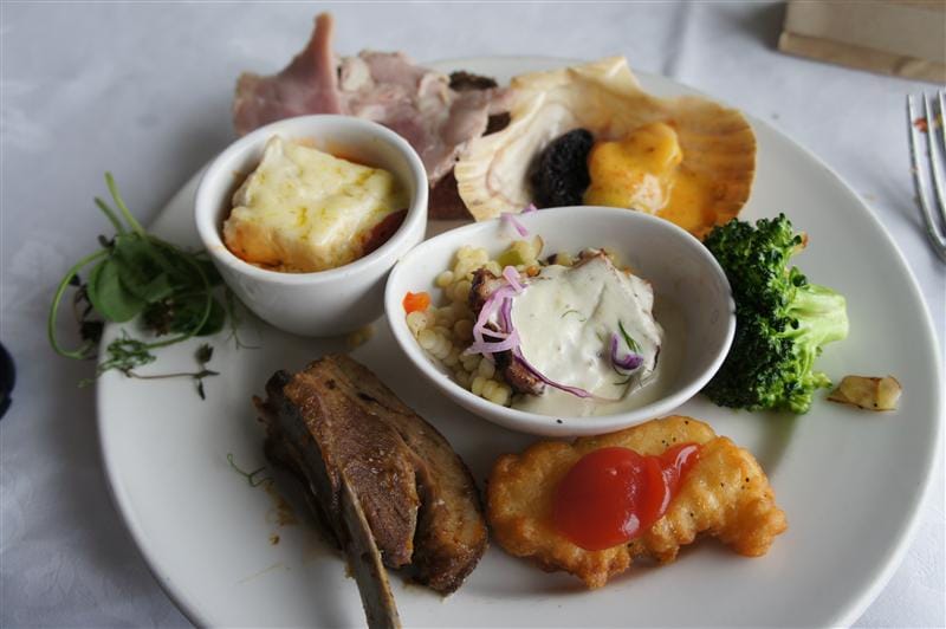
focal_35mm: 33
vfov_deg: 39.9
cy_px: 314
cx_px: 473
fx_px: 866
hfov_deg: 57.3
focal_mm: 22
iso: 200
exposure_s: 1/60
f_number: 4.5
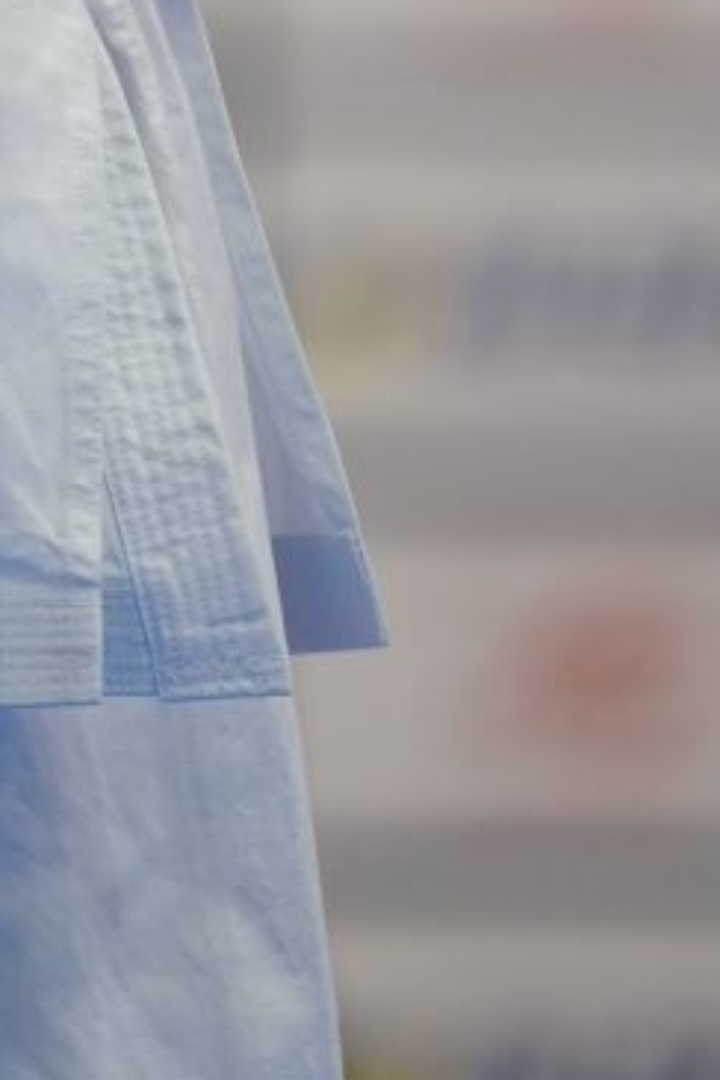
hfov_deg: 1.0
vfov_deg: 1.6
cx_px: -390
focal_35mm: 1313
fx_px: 39387
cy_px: -673
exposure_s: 1/500
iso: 1600
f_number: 2.8
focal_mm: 400
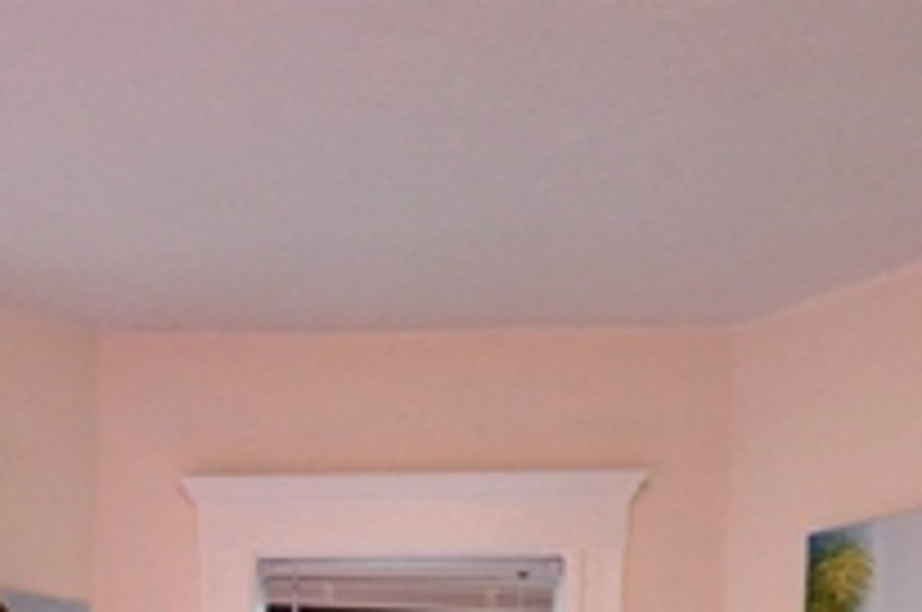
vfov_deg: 14.7
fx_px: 1918
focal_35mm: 75
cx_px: 216
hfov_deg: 26.6
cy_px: 1244
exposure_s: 1/80
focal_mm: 10
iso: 400
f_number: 4.5
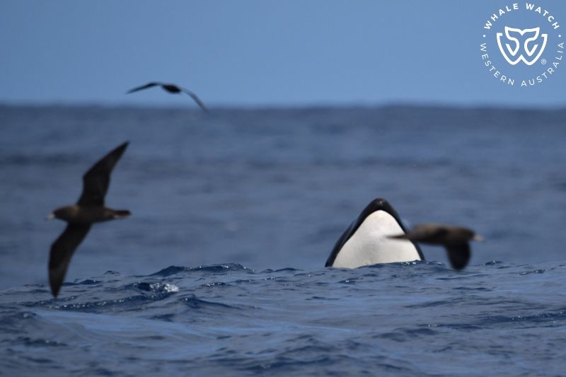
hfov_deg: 3.4
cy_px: 188
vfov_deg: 2.3
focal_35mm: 600
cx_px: 283
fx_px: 9431
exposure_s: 1/8000
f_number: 6.3
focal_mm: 600
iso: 800
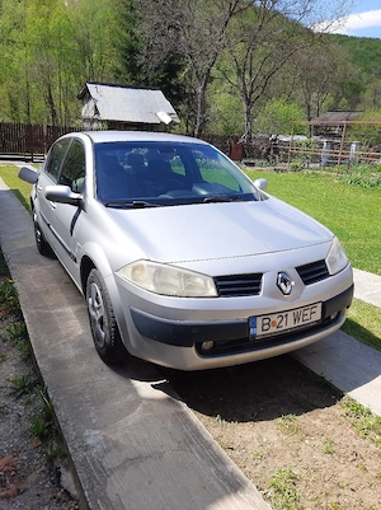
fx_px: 397
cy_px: 255
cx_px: 190
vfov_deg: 65.4
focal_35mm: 27
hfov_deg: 51.3
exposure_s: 1/909
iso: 40
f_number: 1.7
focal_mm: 3.93
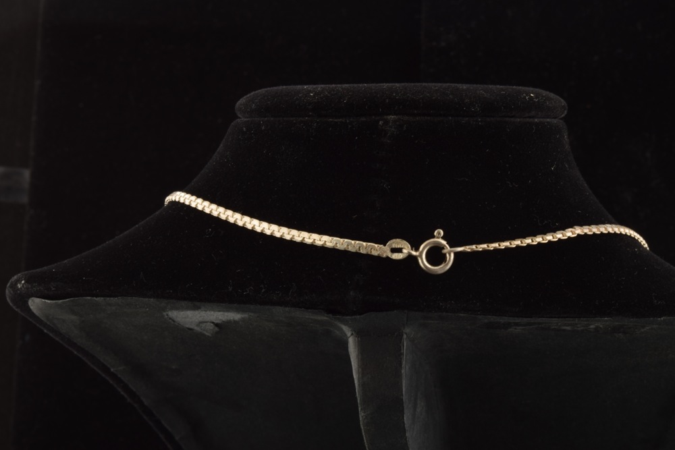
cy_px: 225
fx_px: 1688
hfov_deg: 22.6
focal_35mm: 90
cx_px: 338
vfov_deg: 15.2
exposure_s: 1/125
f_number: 25
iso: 100
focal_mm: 60
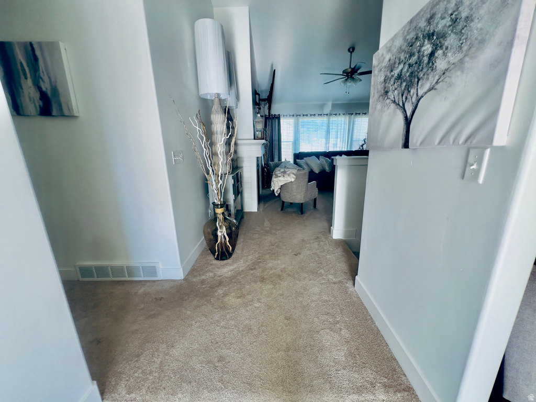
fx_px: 201
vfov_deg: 89.9
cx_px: 268
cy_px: 201
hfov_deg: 106.2
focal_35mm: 13
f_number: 1.8
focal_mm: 1.57
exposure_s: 1/99
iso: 50
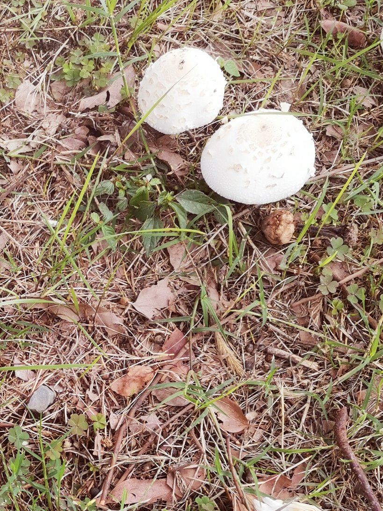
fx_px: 959
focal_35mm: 65
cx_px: -60
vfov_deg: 28.1
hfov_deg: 21.2
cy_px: 503
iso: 50
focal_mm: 4.75
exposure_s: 1/189
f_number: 1.8
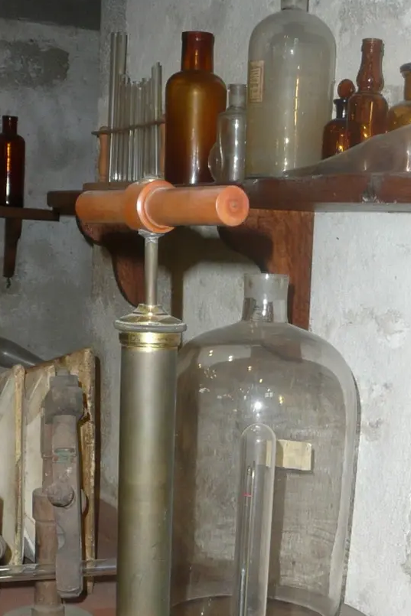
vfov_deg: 31.6
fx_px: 1061
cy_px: 482
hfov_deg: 21.9
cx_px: 250
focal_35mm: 62
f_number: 3.4
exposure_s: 1/30
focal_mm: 4.9
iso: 125
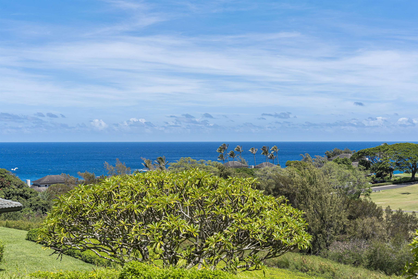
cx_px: 209
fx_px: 534
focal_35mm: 46
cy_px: 140
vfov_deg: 29.2
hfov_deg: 42.7
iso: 100
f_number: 8
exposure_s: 1/100
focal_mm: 46
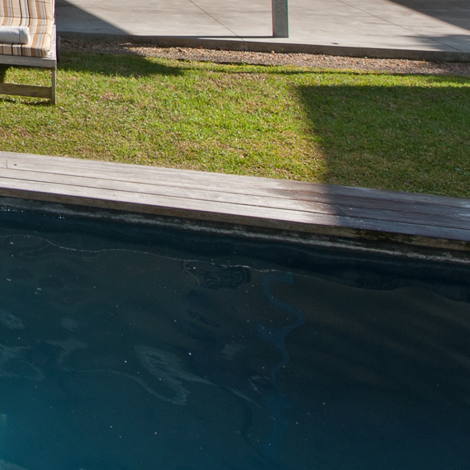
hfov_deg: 22.0
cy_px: -85
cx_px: -327
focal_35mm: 56
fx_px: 860
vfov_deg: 27.2
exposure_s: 1/250
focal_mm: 14
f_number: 10
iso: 200
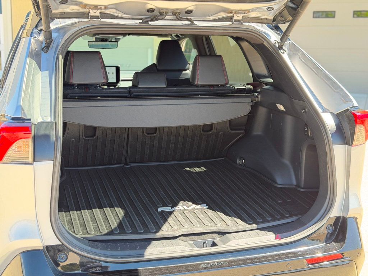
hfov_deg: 39.7
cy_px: 138
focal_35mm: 48
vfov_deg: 30.3
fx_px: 510
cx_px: 184
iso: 80
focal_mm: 6.76
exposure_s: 1/192
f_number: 1.78
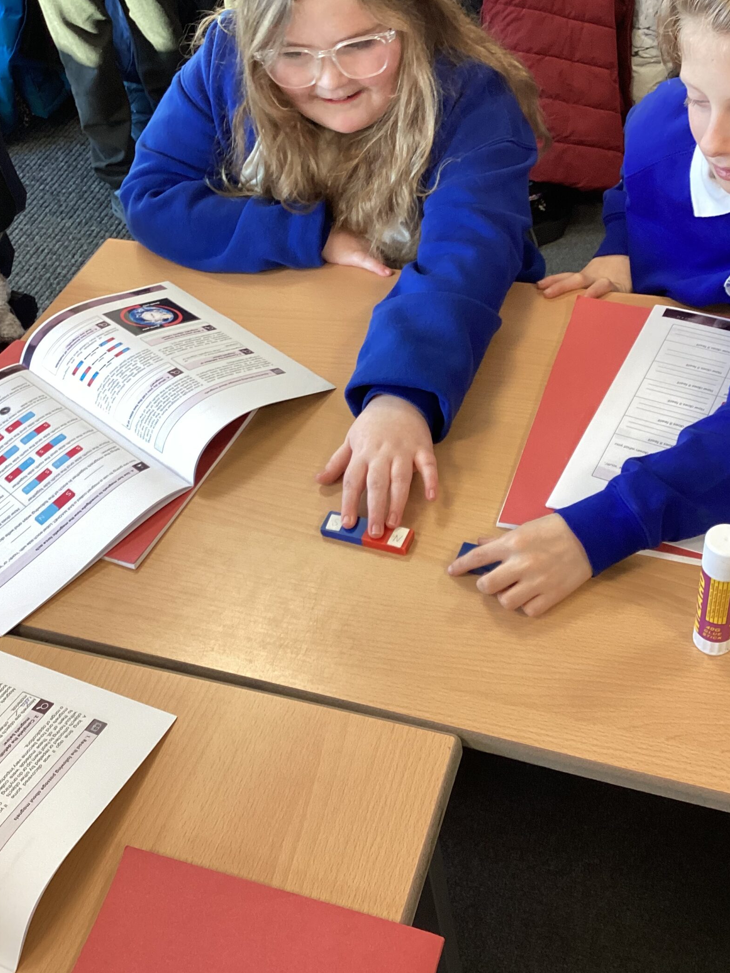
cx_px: 391
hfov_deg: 37.7
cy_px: 408
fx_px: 1068
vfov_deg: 48.8
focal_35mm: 38
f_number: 2.4
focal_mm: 3.3
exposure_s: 1/50
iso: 100
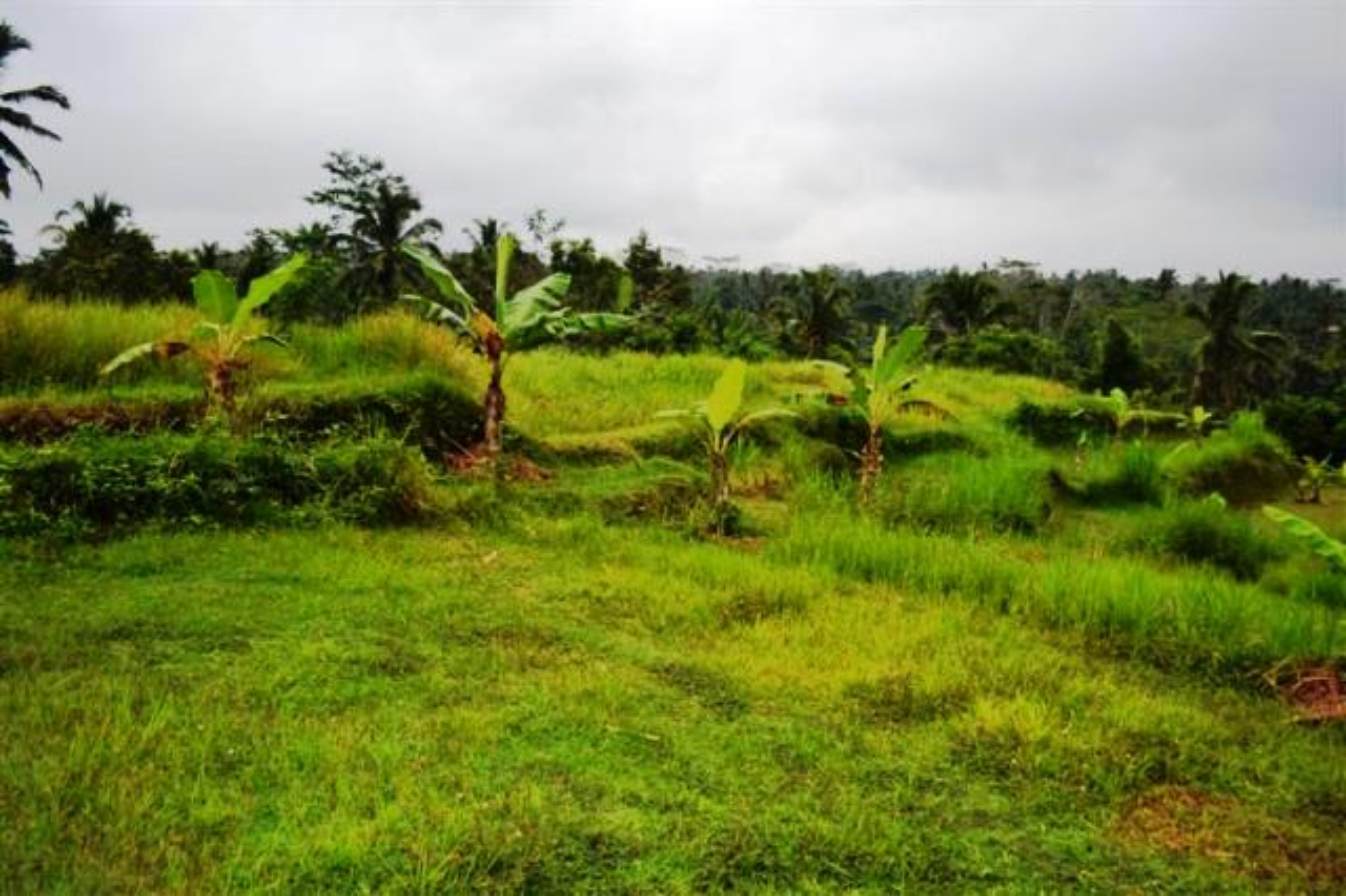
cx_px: 673
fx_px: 1009
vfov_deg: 47.9
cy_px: 448
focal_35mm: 27
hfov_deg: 67.4
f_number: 4
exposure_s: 1/200
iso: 100
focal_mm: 18
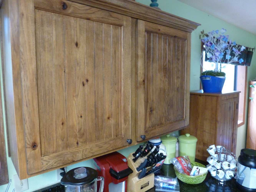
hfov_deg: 71.6
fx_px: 178
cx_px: 128
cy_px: 96
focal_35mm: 24
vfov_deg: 56.8
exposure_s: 1/5
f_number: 3.3
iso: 400
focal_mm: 4.3
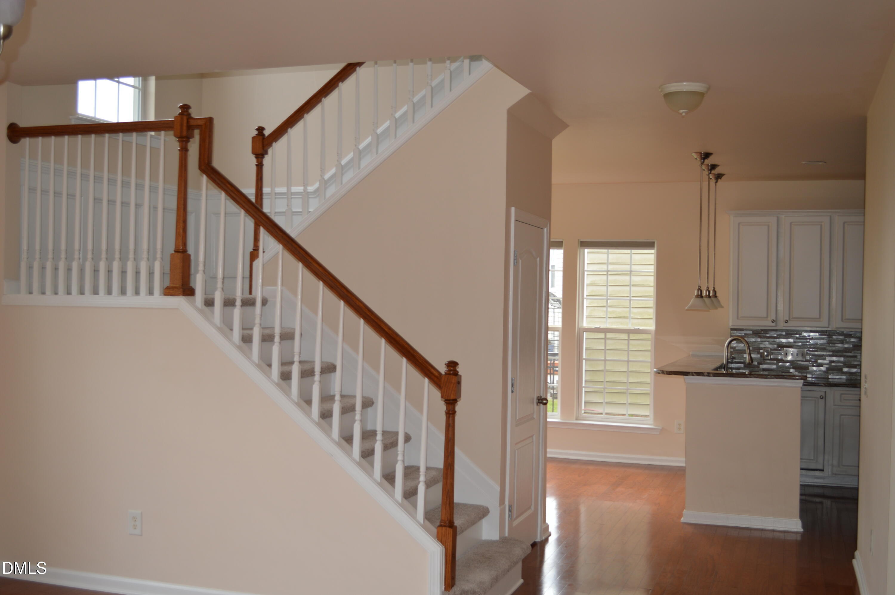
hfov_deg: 49.6
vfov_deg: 34.1
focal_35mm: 39
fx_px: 969
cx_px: 448
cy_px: 298
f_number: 4.2
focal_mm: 26
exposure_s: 1/60
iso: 125
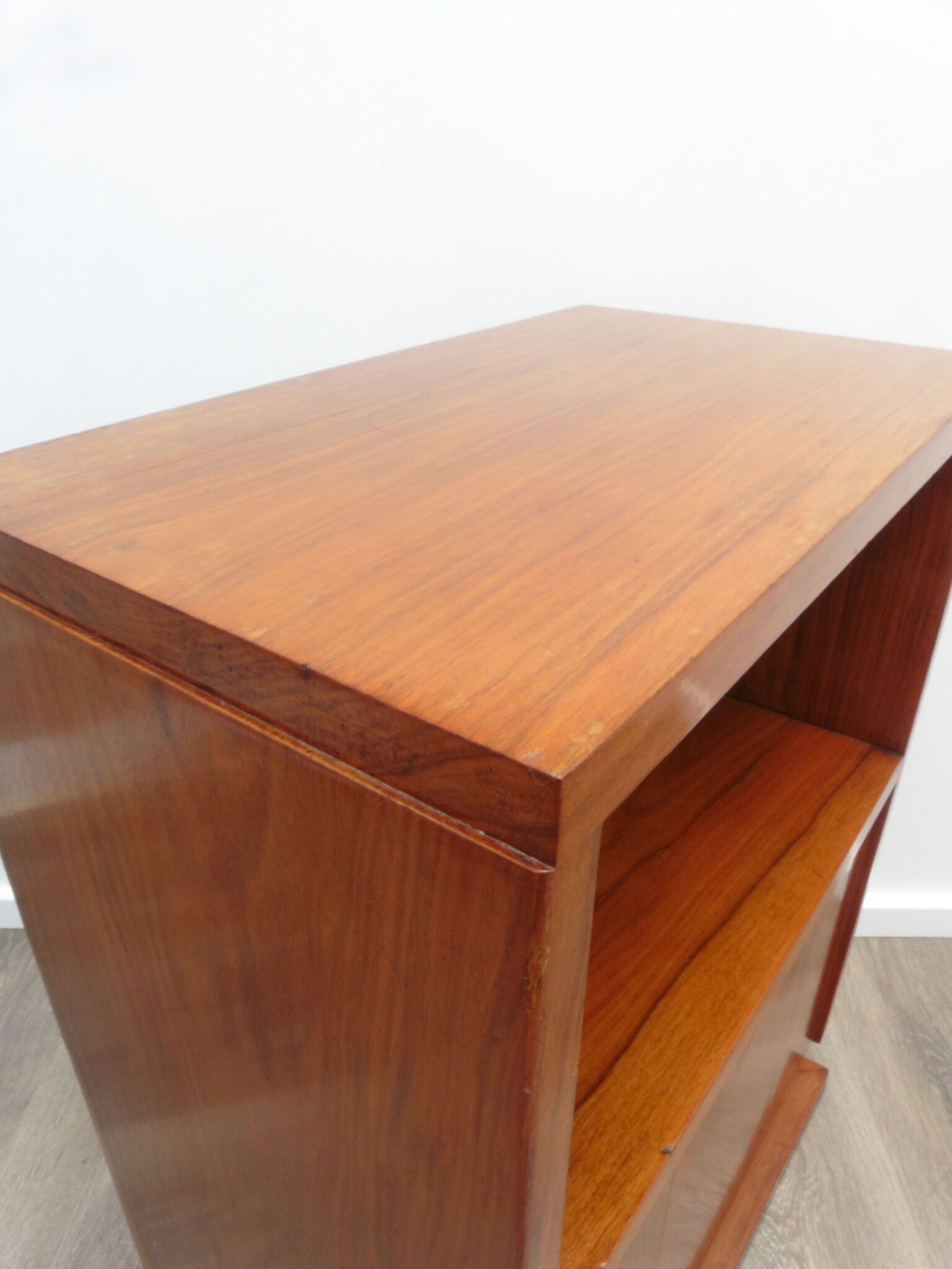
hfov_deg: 56.8
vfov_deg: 71.6
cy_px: 634
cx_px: 476
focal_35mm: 24
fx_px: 880
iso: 160
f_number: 8
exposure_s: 1/10
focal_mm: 4.3
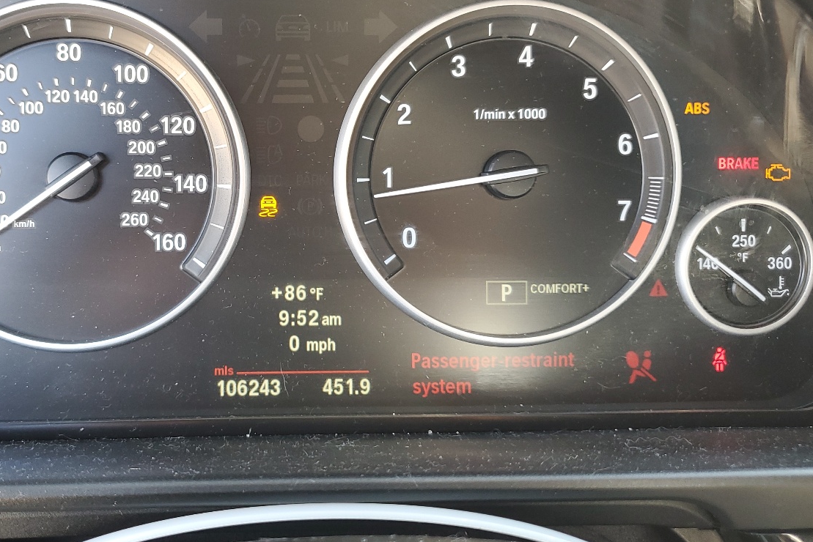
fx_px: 881
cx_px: 268
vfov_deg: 34.1
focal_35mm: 39
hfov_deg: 48.7
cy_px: 209
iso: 57
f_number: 1.5
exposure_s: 1/60.2
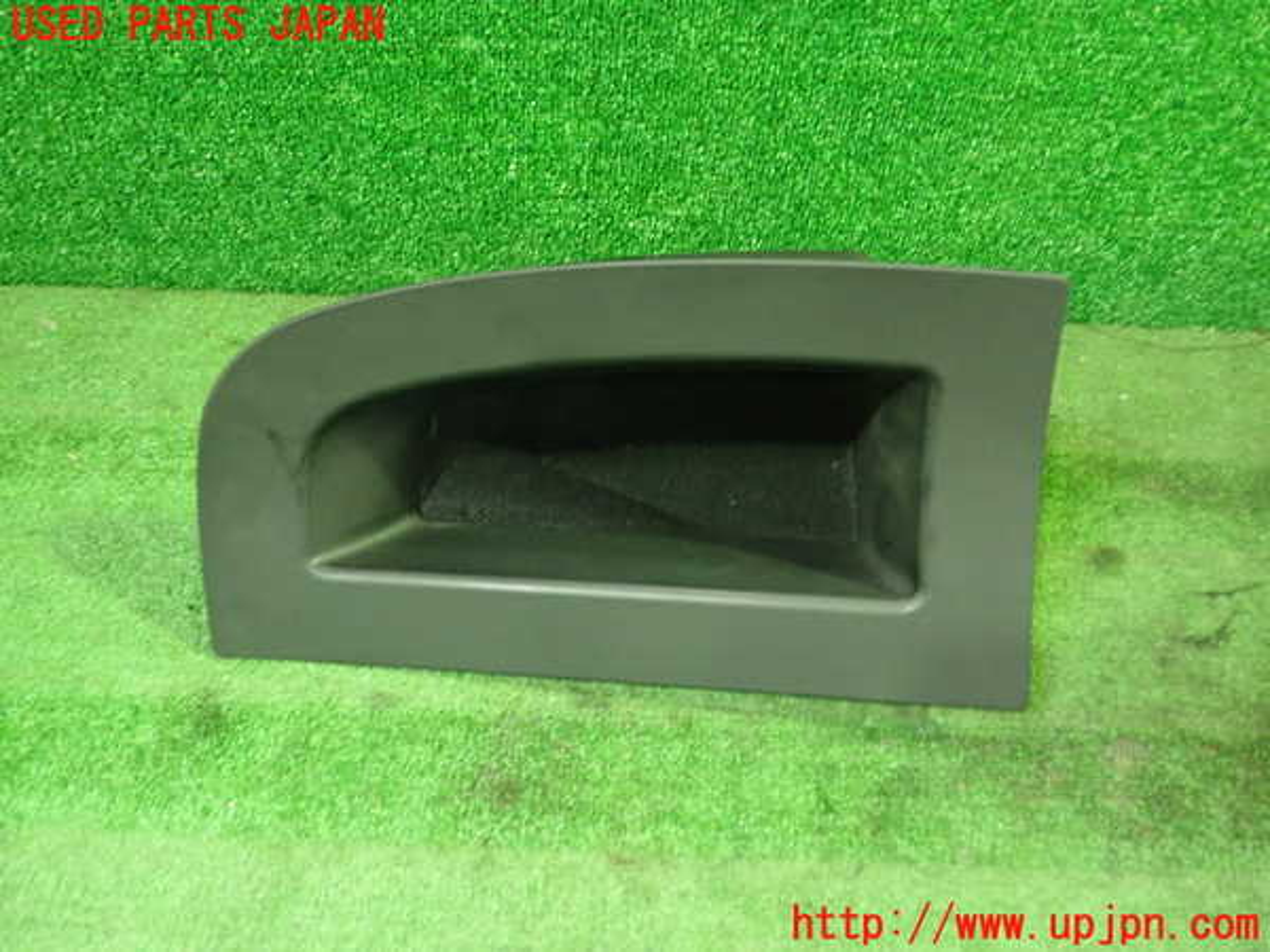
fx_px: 1101
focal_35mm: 30
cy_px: 476
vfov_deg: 46.8
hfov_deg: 60.0
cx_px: 635
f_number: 2.3
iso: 1000
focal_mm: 5.5
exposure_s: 1/30
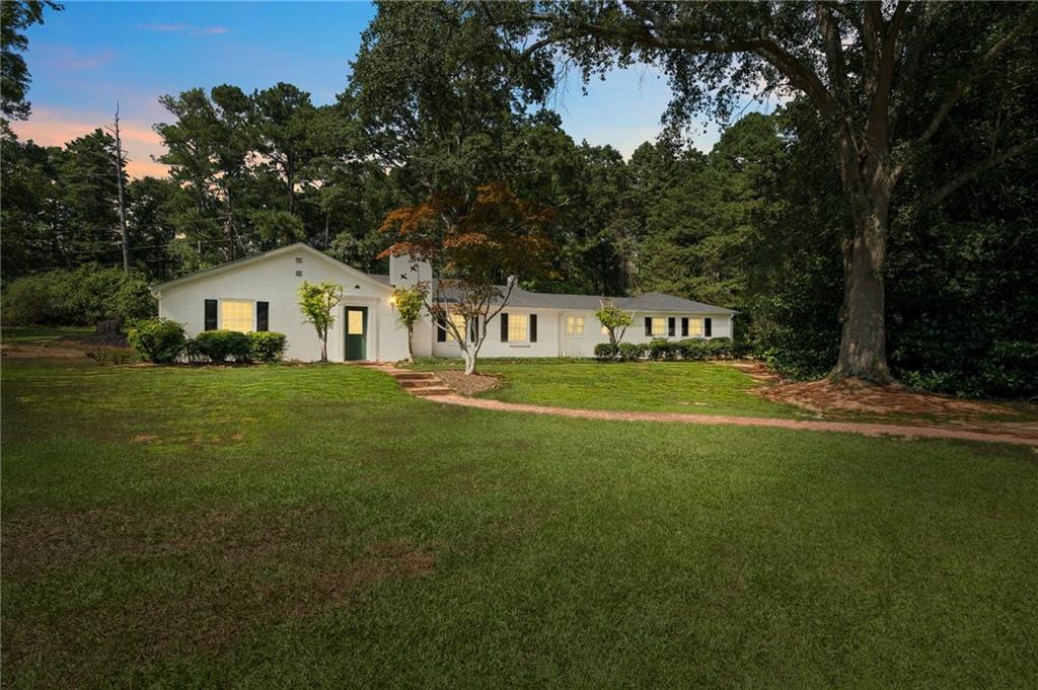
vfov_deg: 64.5
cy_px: 345
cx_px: 519
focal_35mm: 19
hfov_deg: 87.0
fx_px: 547
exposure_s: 1/320
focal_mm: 19
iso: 250
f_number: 9
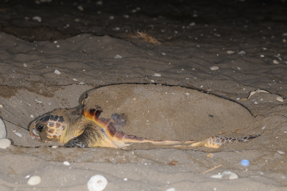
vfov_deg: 10.1
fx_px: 1075
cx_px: 144
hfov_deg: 15.2
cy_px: 96
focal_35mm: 135
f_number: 4.5
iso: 640
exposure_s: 1/60
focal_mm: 90
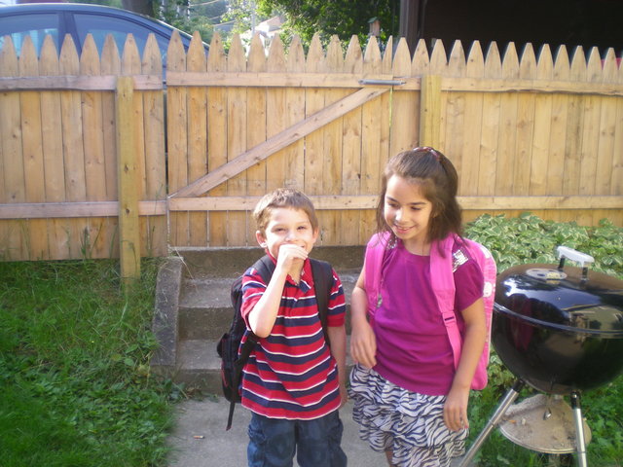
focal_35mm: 38
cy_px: 234
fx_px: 684
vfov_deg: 37.7
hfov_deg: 49.0
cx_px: 312
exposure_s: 1/62.6
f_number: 3.1
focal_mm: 6.3
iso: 65
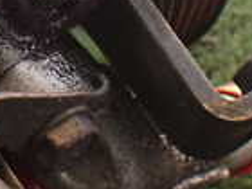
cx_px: -61
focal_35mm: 129
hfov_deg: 14.7
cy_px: -65
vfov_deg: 11.2
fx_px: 939
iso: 640
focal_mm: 5.4
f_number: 2.3
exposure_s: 1/125
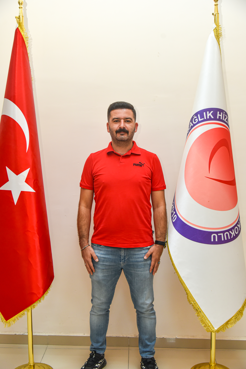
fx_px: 389
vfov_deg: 50.7
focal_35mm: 38
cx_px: 123
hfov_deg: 35.1
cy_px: 184
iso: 800
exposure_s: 1/80
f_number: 4.5
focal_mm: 38
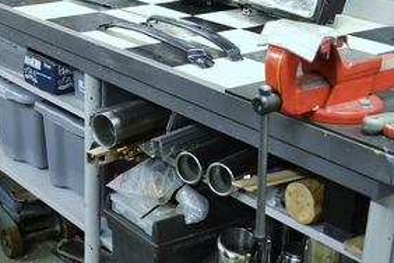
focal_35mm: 68
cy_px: 83
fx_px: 744
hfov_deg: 28.5
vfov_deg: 19.9
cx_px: 41
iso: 100
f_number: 3.8
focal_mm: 20
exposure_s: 1/3
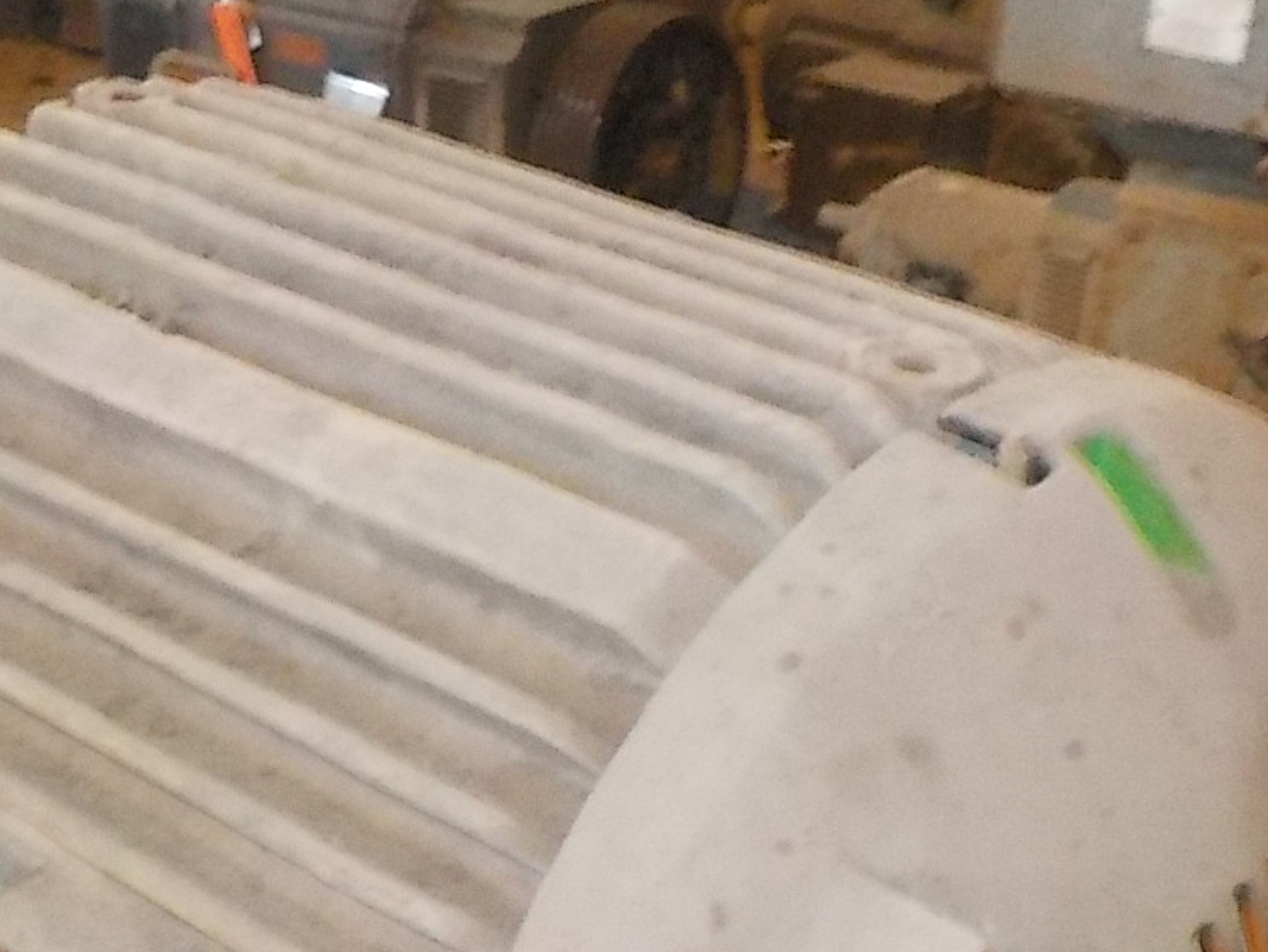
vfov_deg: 21.9
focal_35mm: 64
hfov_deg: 30.2
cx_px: 529
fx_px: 2345
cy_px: 998
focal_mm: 4.1
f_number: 3.3
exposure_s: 1/4
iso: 800
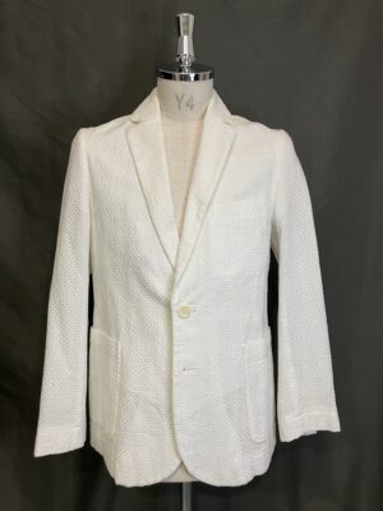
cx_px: 192
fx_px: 413
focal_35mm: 28
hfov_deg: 49.7
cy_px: 256
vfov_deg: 63.4
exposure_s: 1/50
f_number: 1.8
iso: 40
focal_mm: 3.99
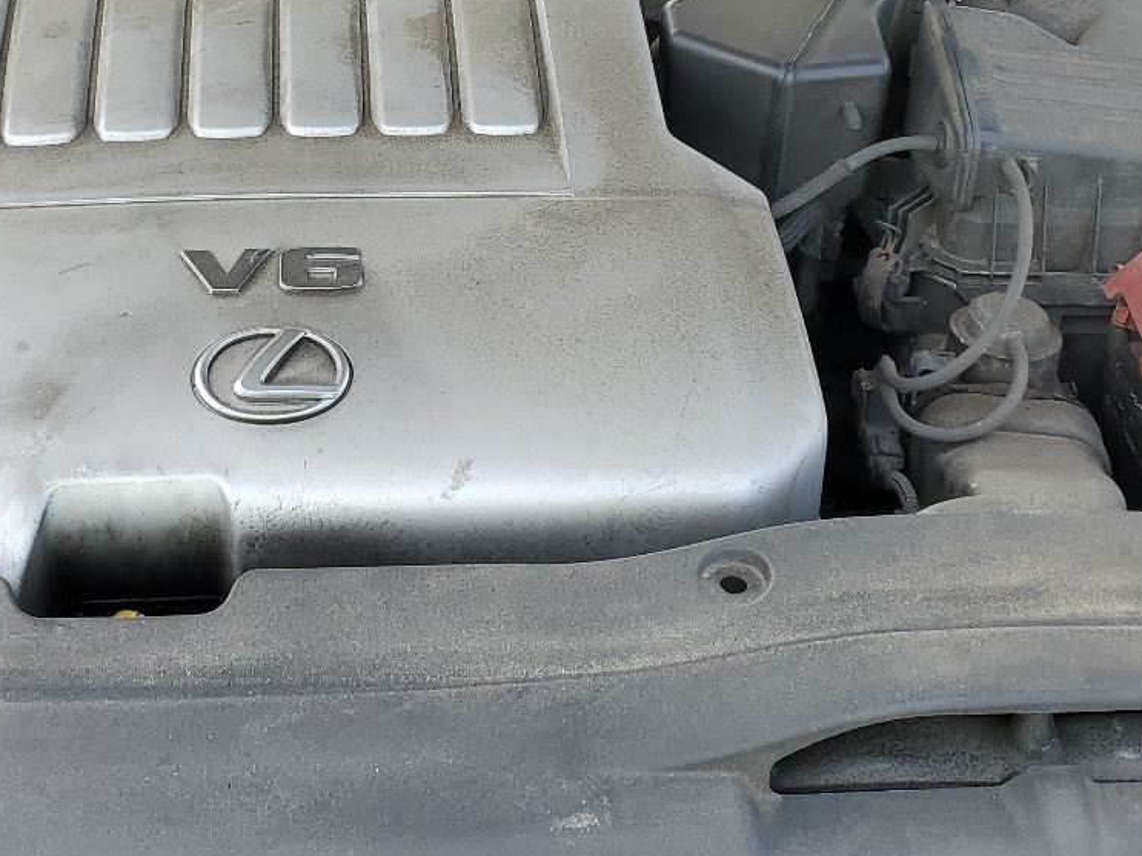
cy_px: 26
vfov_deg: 25.0
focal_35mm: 56
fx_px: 1847
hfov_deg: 34.3
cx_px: 476
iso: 50
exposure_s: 1/500
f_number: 1.5
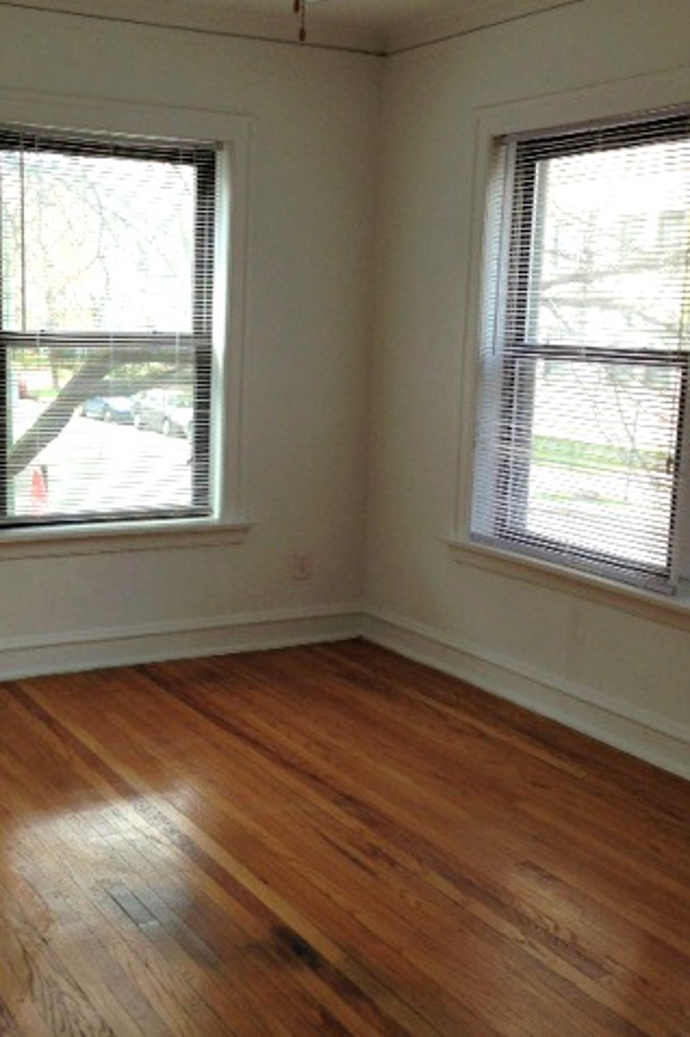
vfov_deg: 42.8
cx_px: 241
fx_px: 1324
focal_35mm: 46
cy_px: 518
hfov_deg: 29.0
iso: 80
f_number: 2.4
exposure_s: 1/121
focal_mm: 4.13
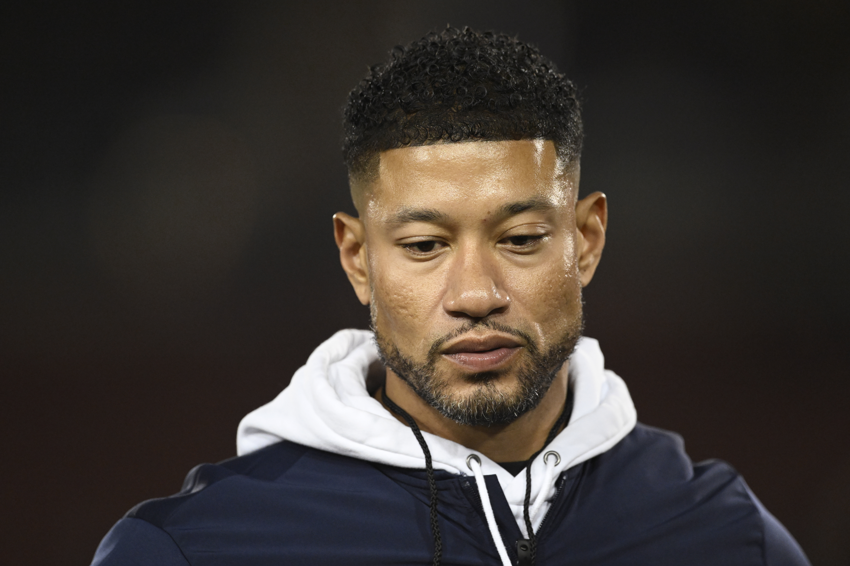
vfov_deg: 2.3
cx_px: 425
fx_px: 14166
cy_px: 283
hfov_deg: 3.4
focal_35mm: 600
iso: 6400
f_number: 4
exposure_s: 1/2000
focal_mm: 600
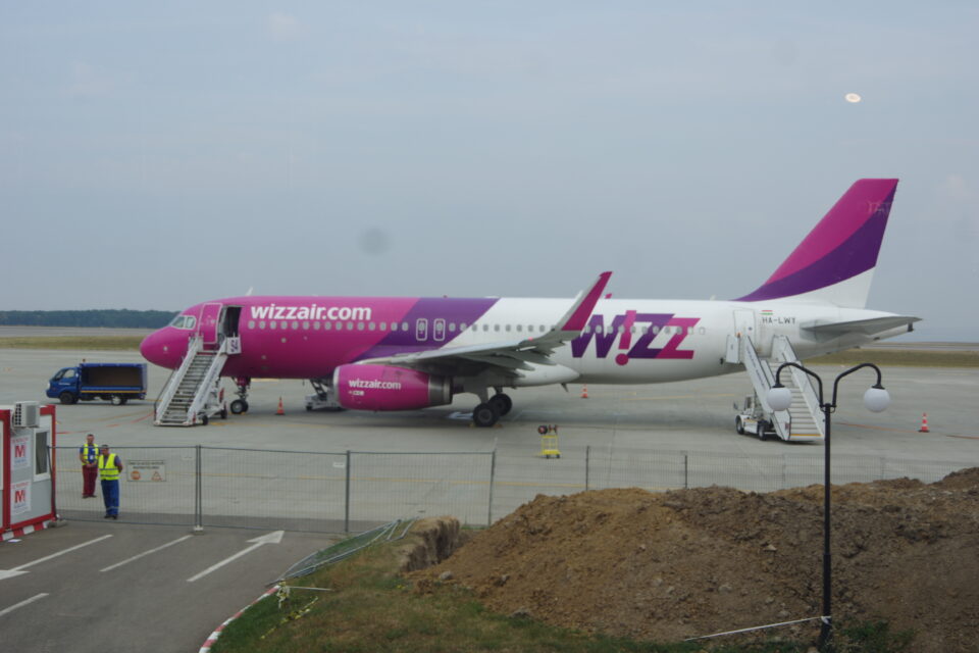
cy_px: 326
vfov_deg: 29.2
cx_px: 490
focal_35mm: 46
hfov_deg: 42.7
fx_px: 1251
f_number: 5.6
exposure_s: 1/125
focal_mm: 31
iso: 100
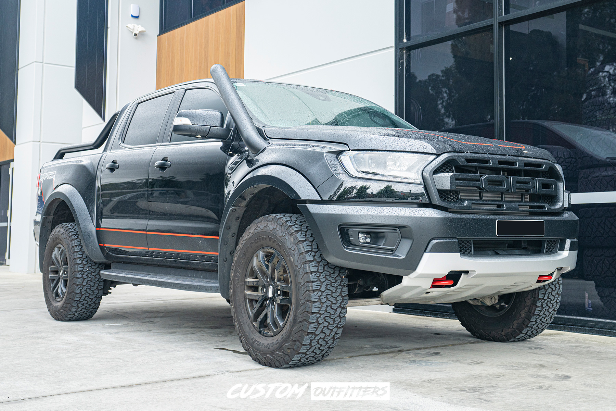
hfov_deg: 54.4
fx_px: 599
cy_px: 206
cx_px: 308
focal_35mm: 35
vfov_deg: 37.9
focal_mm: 35
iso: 400
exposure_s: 1/60
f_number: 4
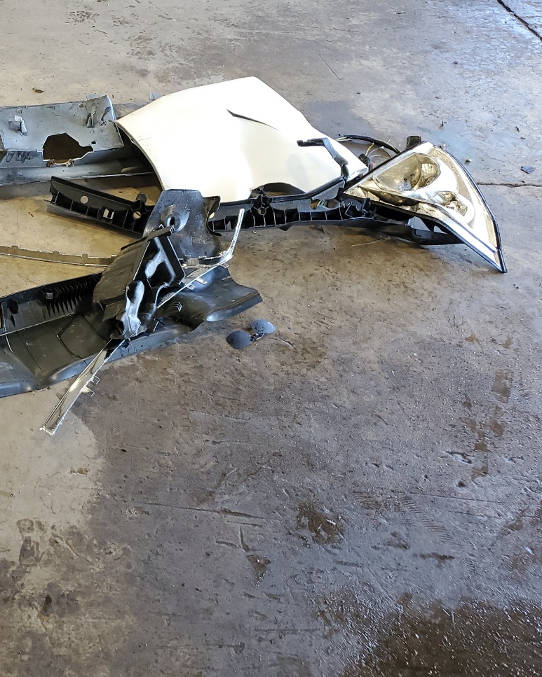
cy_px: 262
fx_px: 843
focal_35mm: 42
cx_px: -8
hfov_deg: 32.6
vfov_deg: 43.6
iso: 60
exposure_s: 1/60.2
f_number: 1.5
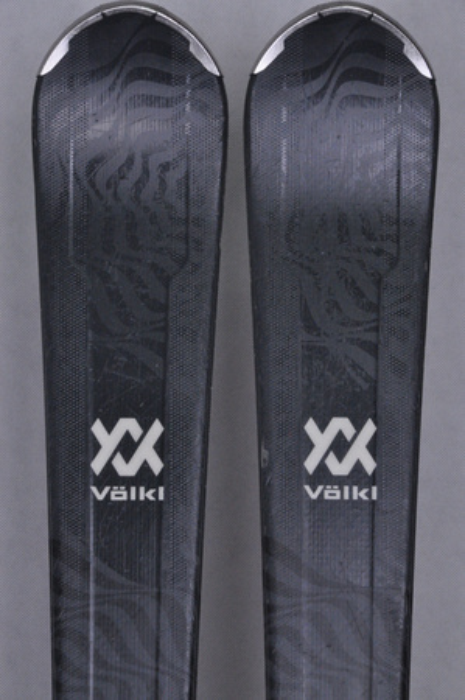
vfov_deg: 13.1
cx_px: 232
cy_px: 350
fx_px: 3058
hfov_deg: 8.7
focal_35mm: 158
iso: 3200
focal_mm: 105
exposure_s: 1/125
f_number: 11
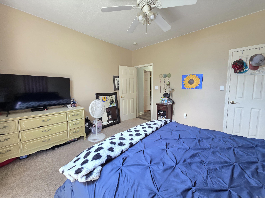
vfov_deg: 89.9
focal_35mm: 13
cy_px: 99
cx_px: 132
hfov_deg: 106.2
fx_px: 100
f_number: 1.9
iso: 320
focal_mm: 2.2
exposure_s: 1/60
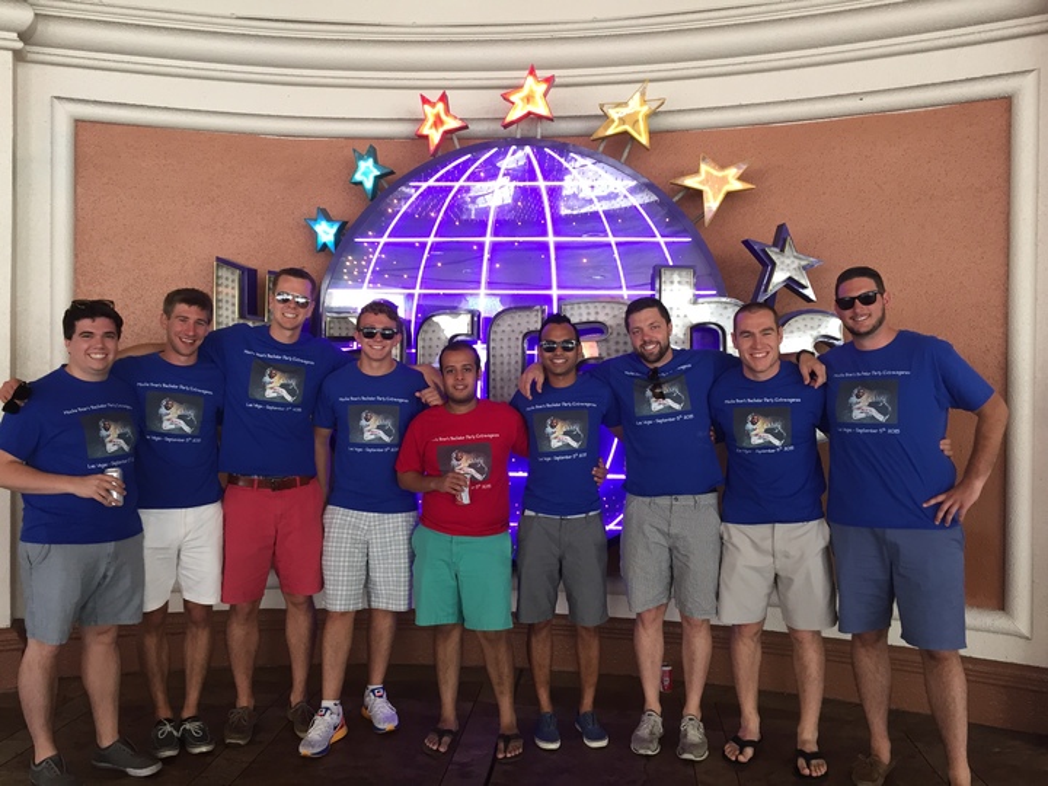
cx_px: 524
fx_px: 878
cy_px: 393
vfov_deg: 48.2
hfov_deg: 61.7
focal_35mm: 29
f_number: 2.2
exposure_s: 1/30
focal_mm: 4.15
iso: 80
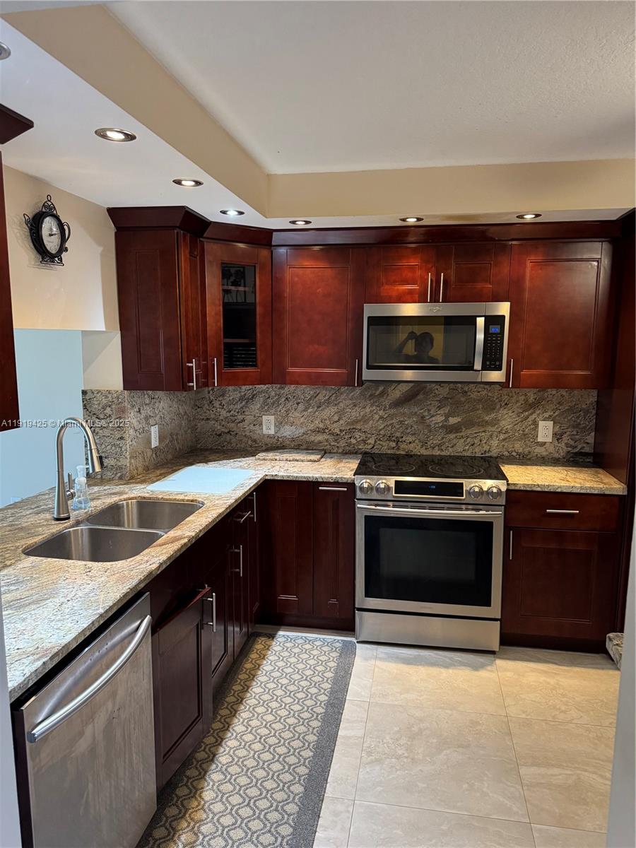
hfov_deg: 56.8
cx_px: 318
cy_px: 424
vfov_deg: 71.6
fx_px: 588
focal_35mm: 24
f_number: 1.78
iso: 400
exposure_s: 1/60
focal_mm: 6.76
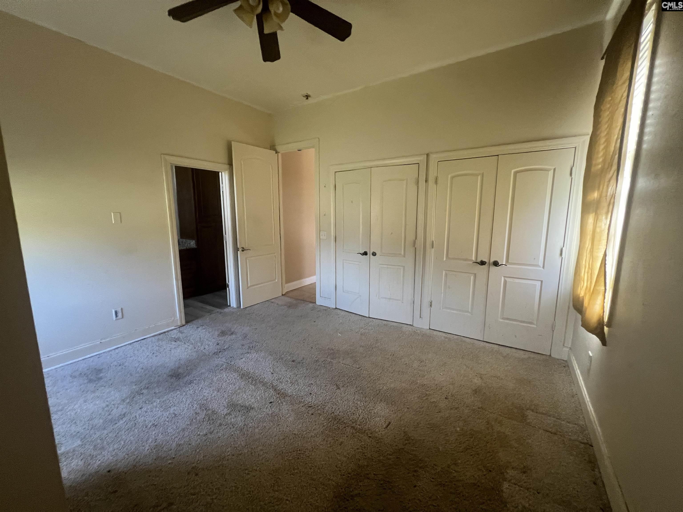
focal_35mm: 13
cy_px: 256
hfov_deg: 106.2
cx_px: 342
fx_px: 256
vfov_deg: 89.9
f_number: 1.8
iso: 200
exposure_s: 1/85
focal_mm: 1.57
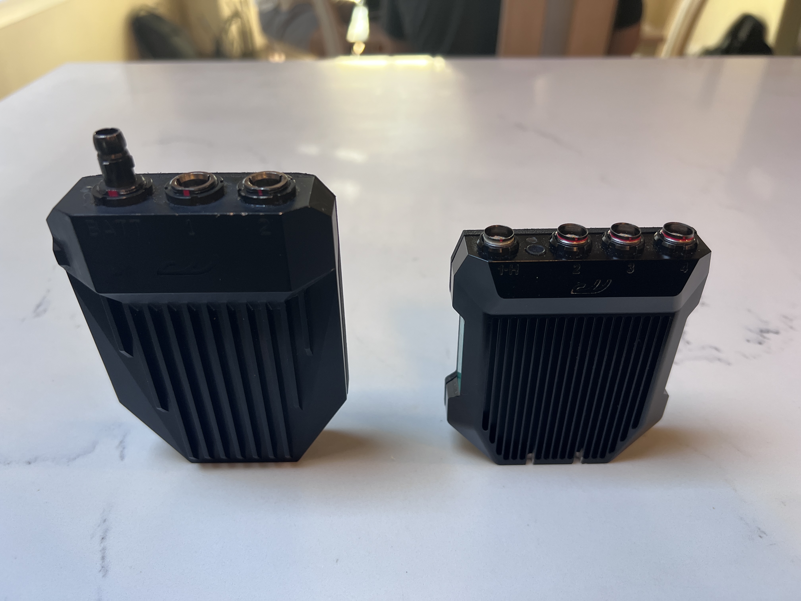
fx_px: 602
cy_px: 300
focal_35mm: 26
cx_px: 400
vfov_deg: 53.1
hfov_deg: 67.3
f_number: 1.5
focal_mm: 5.7
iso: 125
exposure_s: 1/120
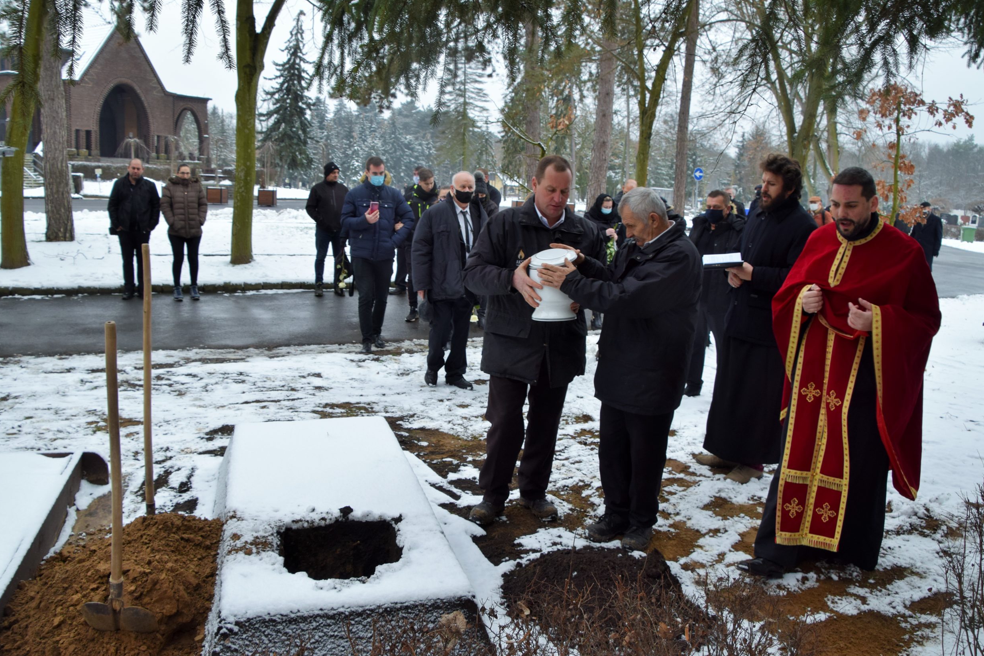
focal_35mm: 28
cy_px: 319
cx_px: 487
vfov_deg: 46.4
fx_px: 765
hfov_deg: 65.5
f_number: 7.1
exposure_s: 1/200
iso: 400
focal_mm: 18
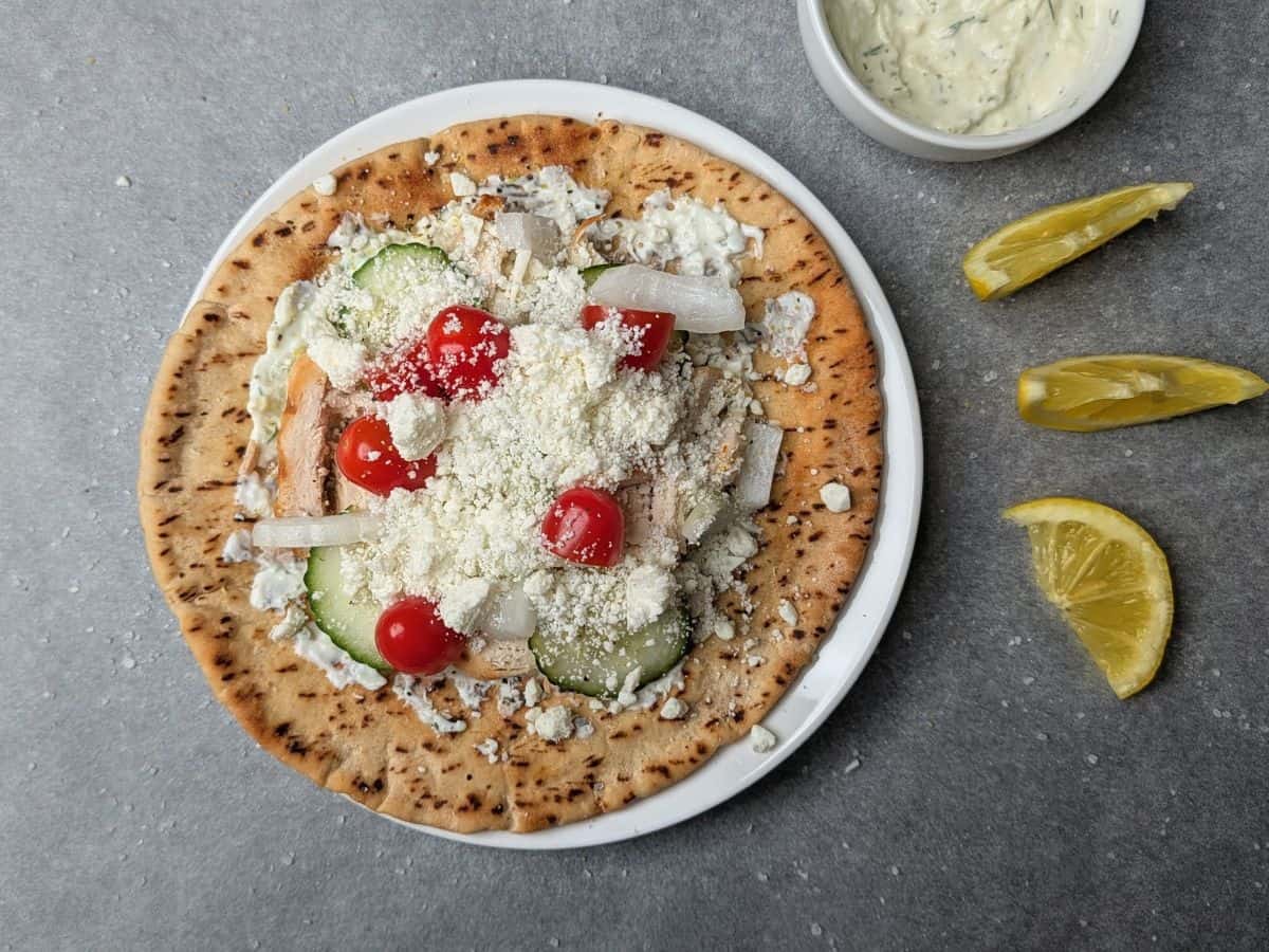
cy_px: 476
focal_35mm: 24
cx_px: 634
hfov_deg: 71.6
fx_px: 880
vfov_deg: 56.8
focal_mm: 6.9
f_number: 1.68
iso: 39
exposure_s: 1/106
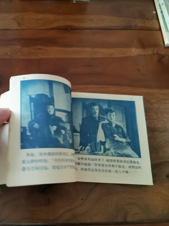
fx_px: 176
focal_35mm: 27
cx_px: 84
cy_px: 113
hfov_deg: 51.4
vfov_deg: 65.3
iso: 1000
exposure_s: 1/16.7
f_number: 2.2
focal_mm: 2.26
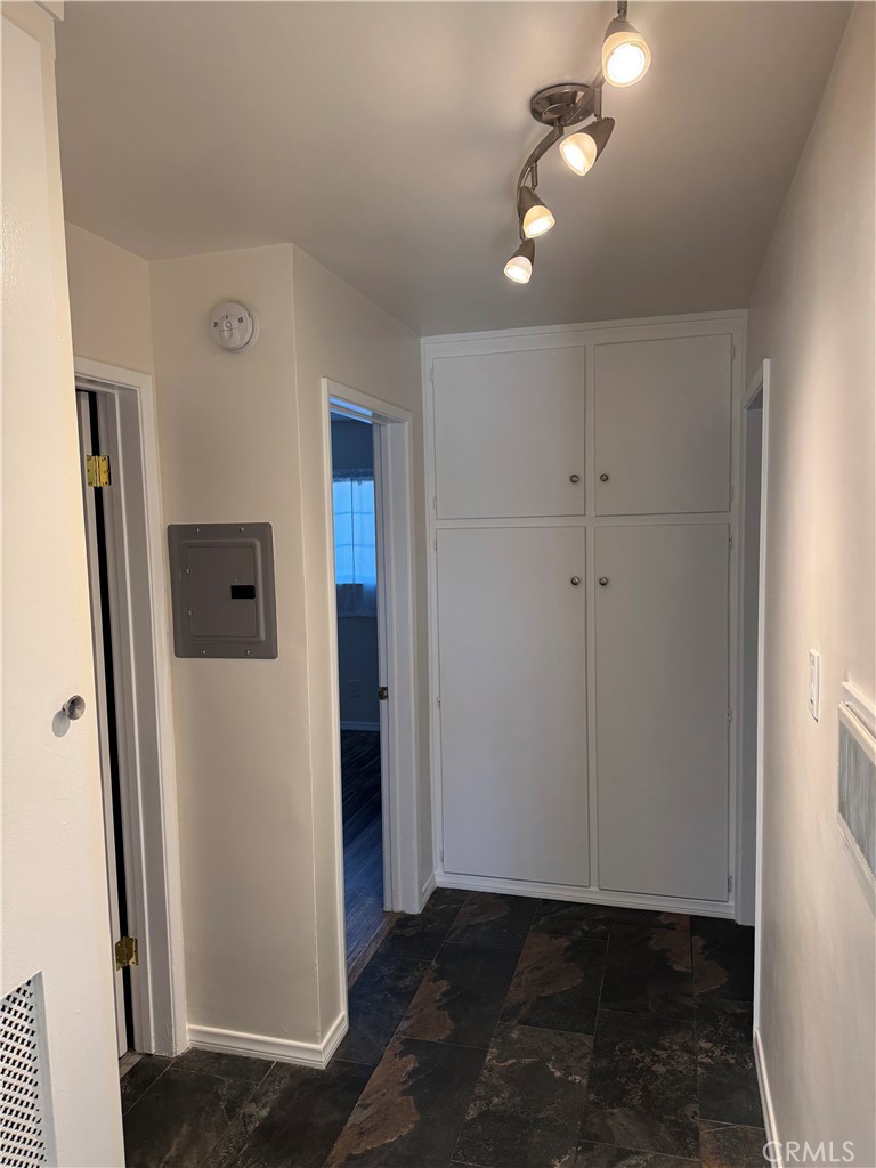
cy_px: 584
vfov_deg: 71.6
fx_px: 810
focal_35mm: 24
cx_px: 438
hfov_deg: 56.8
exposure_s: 1/120
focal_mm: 6.76
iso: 200
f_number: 1.78
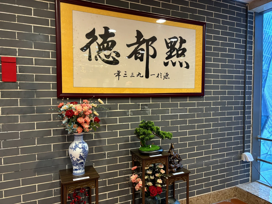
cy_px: 102
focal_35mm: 26
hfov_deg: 67.3
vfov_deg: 53.1
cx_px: 136
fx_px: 204
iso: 200
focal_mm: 5.96
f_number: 1.6
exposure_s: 1/50
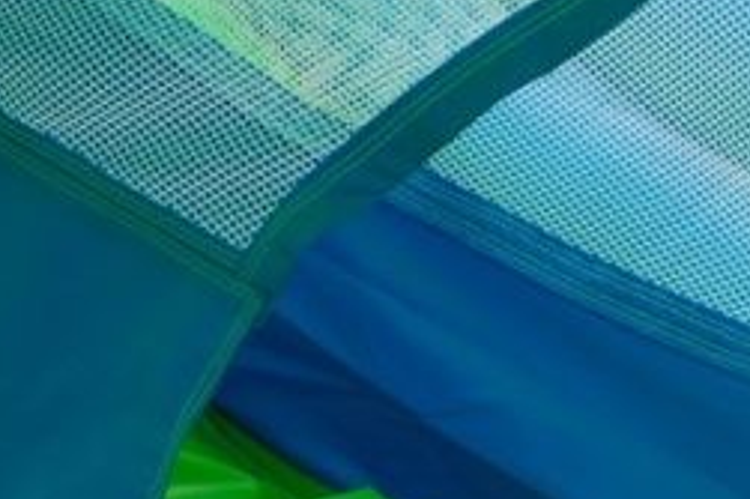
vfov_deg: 13.0
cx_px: 490
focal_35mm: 98
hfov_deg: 20.8
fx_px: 2040
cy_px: 793
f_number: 5
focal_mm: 16
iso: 100
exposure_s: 1/80
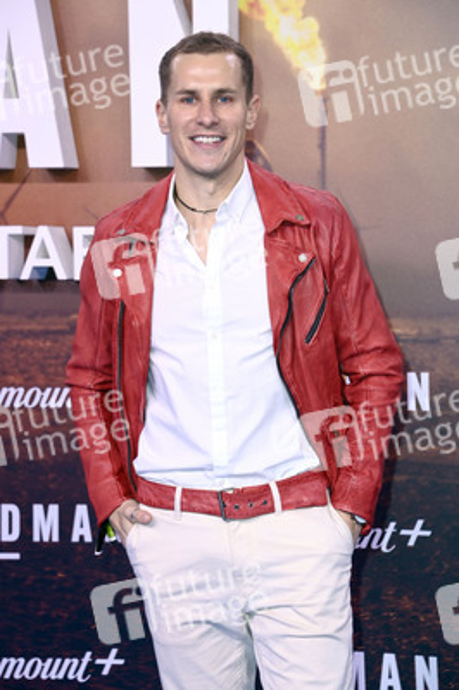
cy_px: 345
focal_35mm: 100
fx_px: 1916
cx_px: 230
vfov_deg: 20.4
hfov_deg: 13.7
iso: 640
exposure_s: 1/200
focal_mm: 100
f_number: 5.6
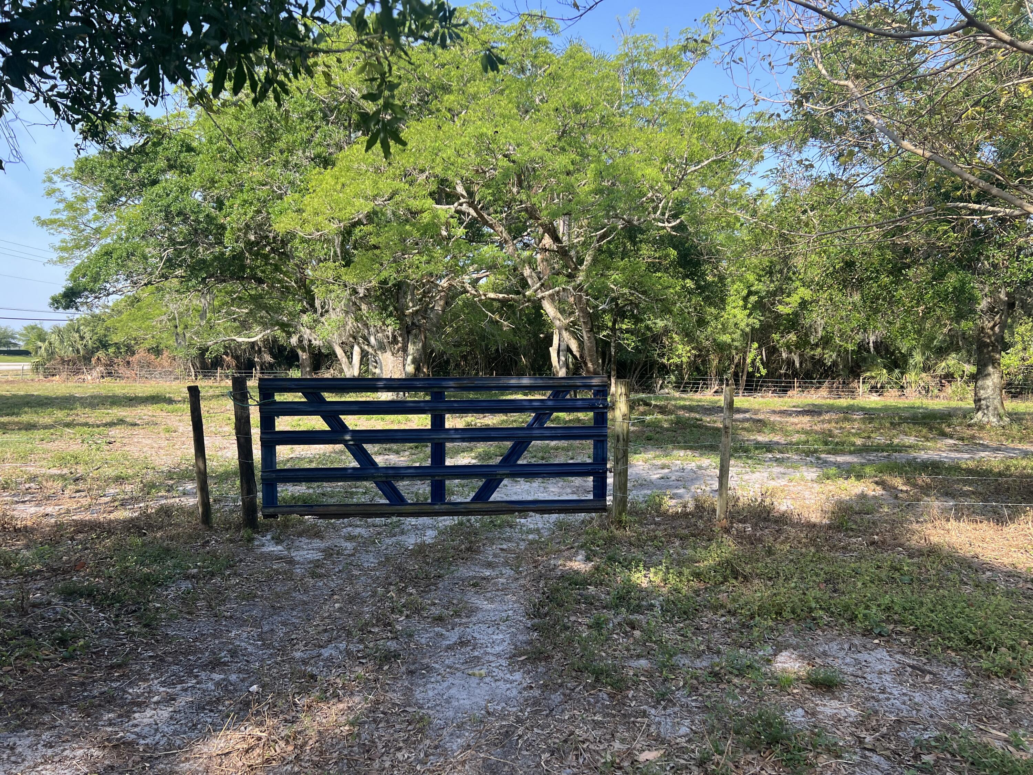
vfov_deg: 53.1
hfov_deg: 67.3
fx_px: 776
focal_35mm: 26
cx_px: 516
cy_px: 388
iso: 50
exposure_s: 1/840
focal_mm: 5.7
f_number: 1.5
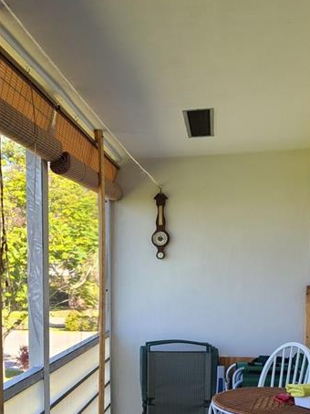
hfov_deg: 32.6
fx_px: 526
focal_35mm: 44
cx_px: 104
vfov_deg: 41.7
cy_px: 310
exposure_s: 1/132
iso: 40
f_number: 1.8
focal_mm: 5.4
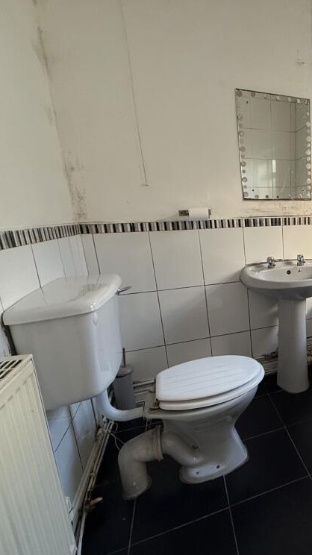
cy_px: 283
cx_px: 319
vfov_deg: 83.9
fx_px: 309
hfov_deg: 44.6
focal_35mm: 21
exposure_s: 1/99
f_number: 2.2
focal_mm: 2.22
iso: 250
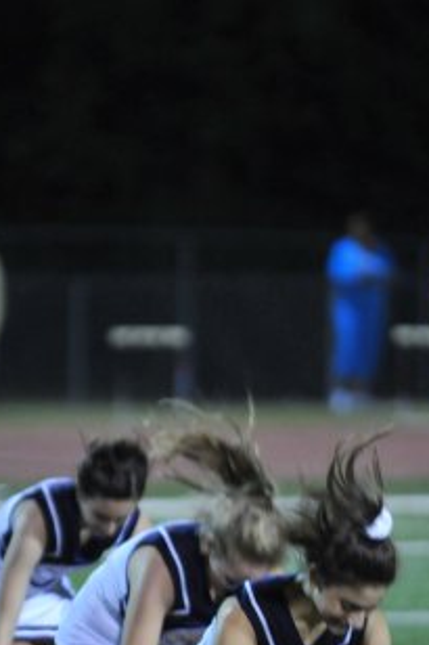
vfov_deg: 3.5
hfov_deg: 2.4
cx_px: 158
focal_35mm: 584
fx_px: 10450
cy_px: 593
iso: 1600
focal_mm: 200
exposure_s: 1/200
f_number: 2.8
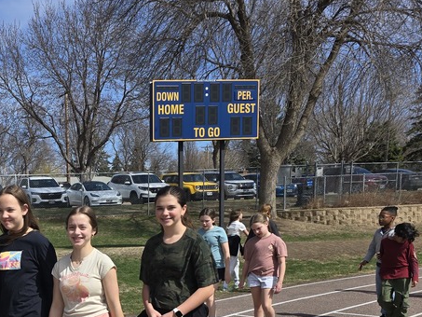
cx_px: 17
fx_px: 634
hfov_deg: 34.1
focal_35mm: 52
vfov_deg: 26.4
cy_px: 324
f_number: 1.7
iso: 12
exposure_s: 1/1195
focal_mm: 6.3
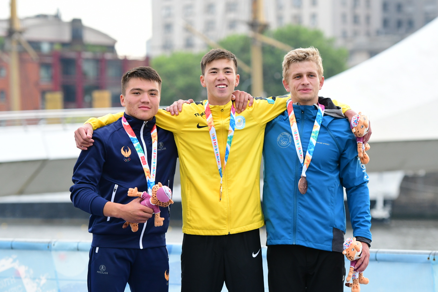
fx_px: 2044
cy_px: 146
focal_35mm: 168
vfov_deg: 8.2
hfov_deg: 12.2
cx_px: 219
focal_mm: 112
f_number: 3.5
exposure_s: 1/1250
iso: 640
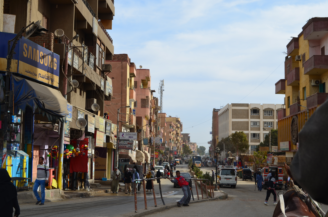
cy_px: 108
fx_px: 477
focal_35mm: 52
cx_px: 164
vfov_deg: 25.6
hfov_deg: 37.9
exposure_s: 1/160
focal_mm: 35
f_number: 11
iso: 100
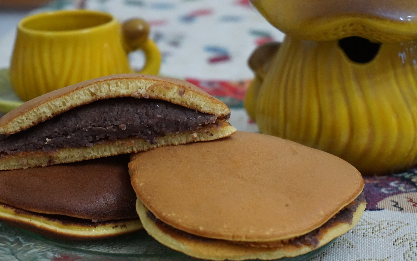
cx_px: 197
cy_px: 132
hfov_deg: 23.3
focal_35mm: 89
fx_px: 1011
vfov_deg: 14.7
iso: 3200
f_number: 5.6
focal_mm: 50
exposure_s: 1/40
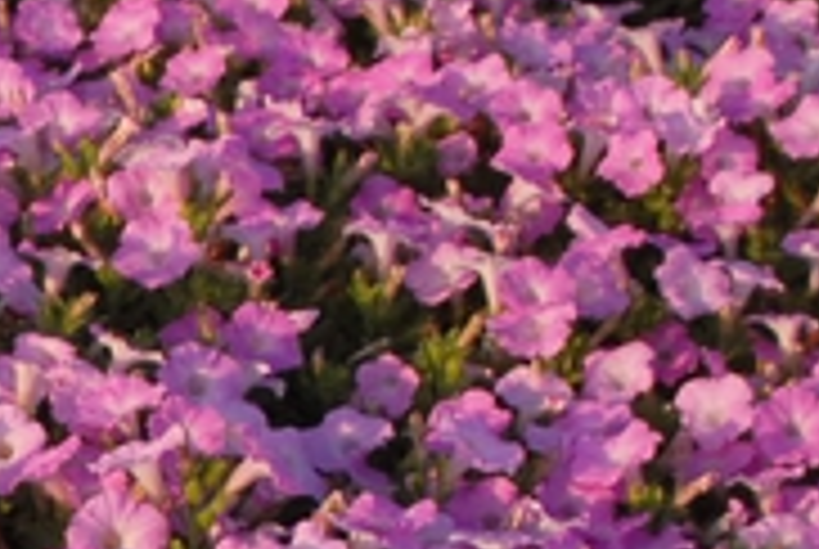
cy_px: 785
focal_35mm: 236
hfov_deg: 8.2
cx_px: -918
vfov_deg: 5.8
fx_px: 5378
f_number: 8
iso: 400
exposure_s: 1/250
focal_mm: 28
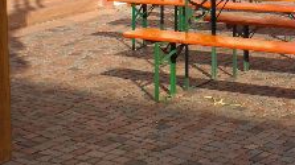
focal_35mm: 99
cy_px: -9
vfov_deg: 12.0
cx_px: 342
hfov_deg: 20.4
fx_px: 774
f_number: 5.6
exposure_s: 1/250
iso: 64
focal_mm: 6.3
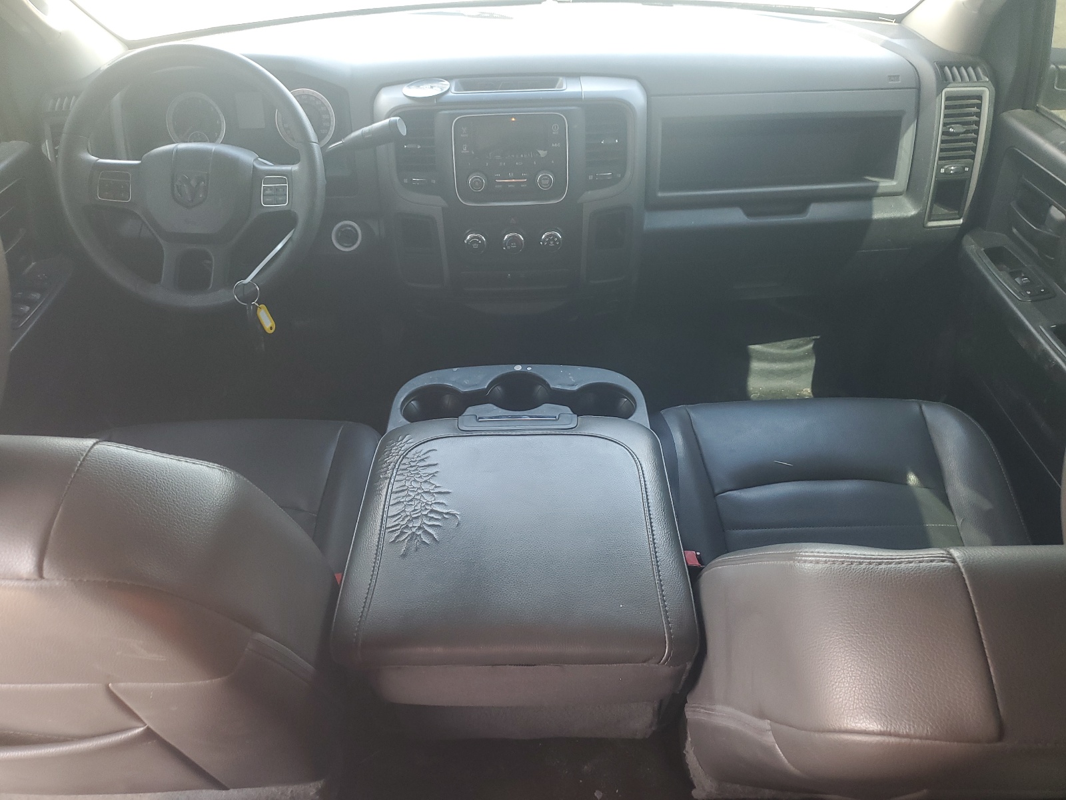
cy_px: 400
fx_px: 801
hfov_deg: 67.3
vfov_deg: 53.1
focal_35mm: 26
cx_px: 533
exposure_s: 1/120
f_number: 1.5
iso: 67
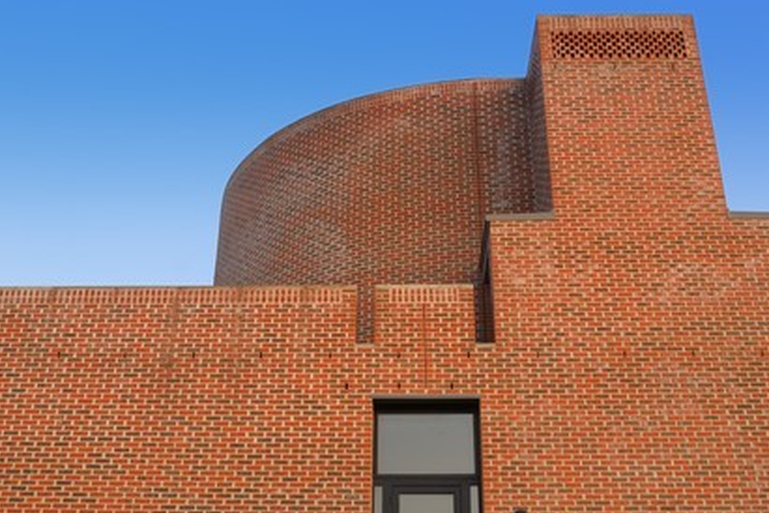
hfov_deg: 45.4
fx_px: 918
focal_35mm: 43
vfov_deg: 31.2
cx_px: 379
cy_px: 255
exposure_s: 1/160
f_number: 4.2
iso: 100
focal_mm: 28
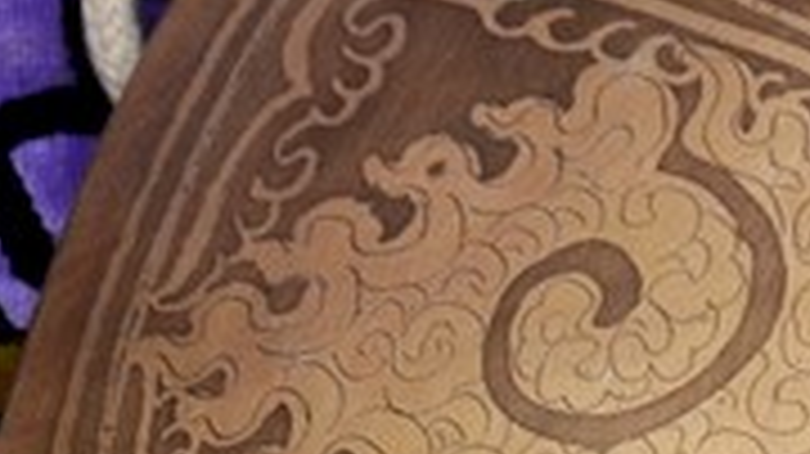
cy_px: 957
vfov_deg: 3.7
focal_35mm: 324
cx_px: 1737
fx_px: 6965
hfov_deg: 6.4
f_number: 8
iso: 200
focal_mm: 31
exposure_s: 1/100
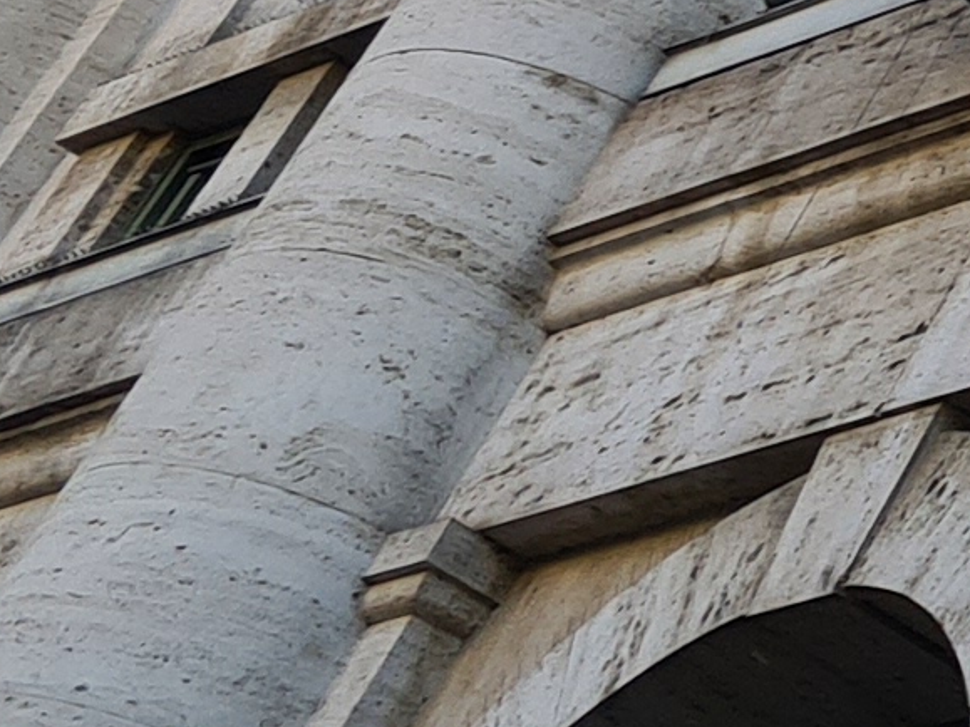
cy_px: -1380
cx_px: 3165
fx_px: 5071
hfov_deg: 8.6
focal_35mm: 181
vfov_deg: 7.3
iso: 50
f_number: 1.8
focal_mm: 5.4
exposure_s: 1/828
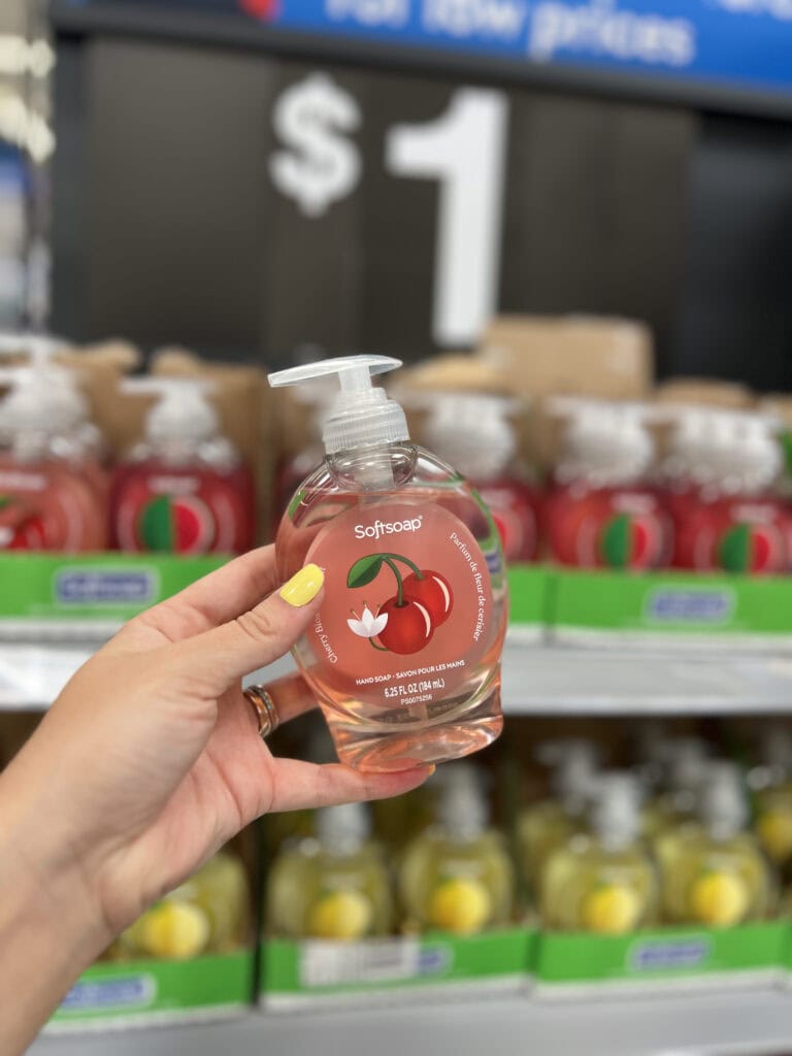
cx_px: 396
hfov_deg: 53.1
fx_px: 793
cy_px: 528
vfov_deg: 67.3
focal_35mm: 26
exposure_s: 1/121
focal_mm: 5.7
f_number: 1.5
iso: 64
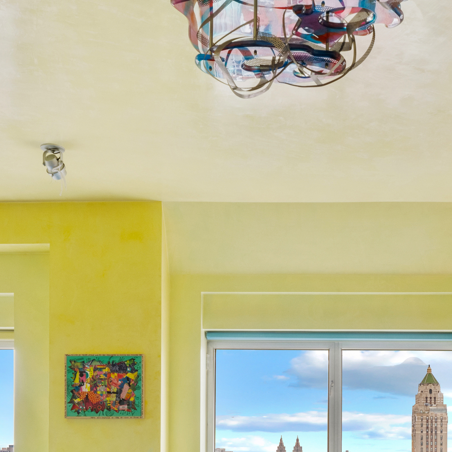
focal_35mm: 49
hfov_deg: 34.1
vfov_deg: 31.7
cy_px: 463
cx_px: 329
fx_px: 724
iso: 320
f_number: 11
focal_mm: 14
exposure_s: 1
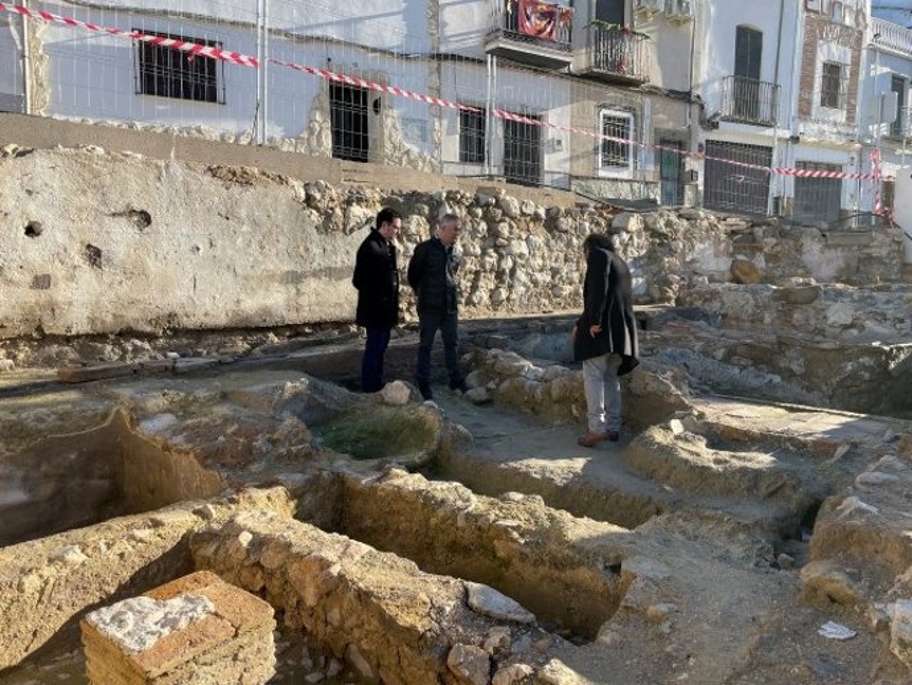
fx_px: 685
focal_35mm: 26
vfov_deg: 53.1
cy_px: 342
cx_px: 456
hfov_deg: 67.3
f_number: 1.6
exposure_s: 1/1159
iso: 32
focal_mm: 4.2
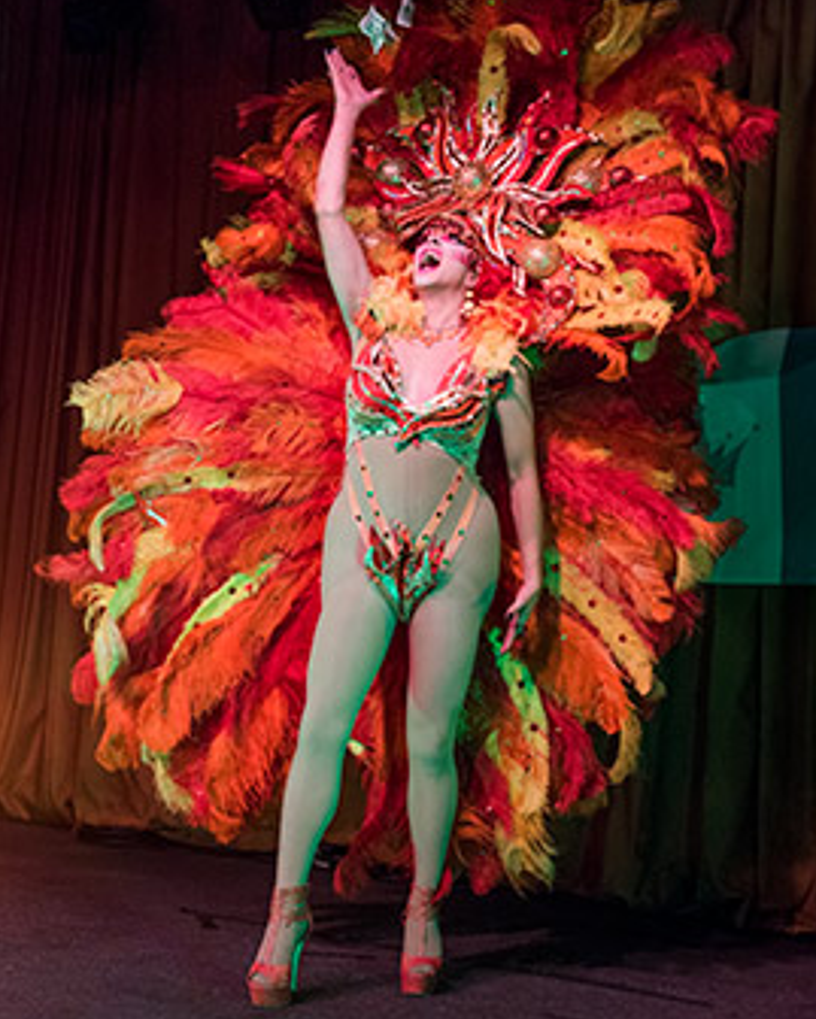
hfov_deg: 28.1
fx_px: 1629
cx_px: 397
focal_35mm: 54
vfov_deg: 34.7
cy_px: 425
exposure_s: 1/320
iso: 1250
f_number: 5.6
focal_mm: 46
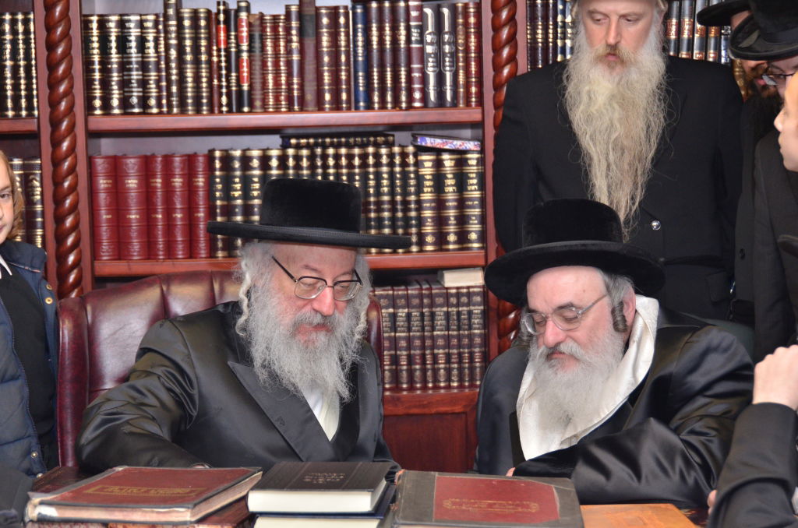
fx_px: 1858
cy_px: 264
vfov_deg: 16.2
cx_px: 399
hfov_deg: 24.2
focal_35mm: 84
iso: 800
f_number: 4.8
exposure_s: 1/125
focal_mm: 56
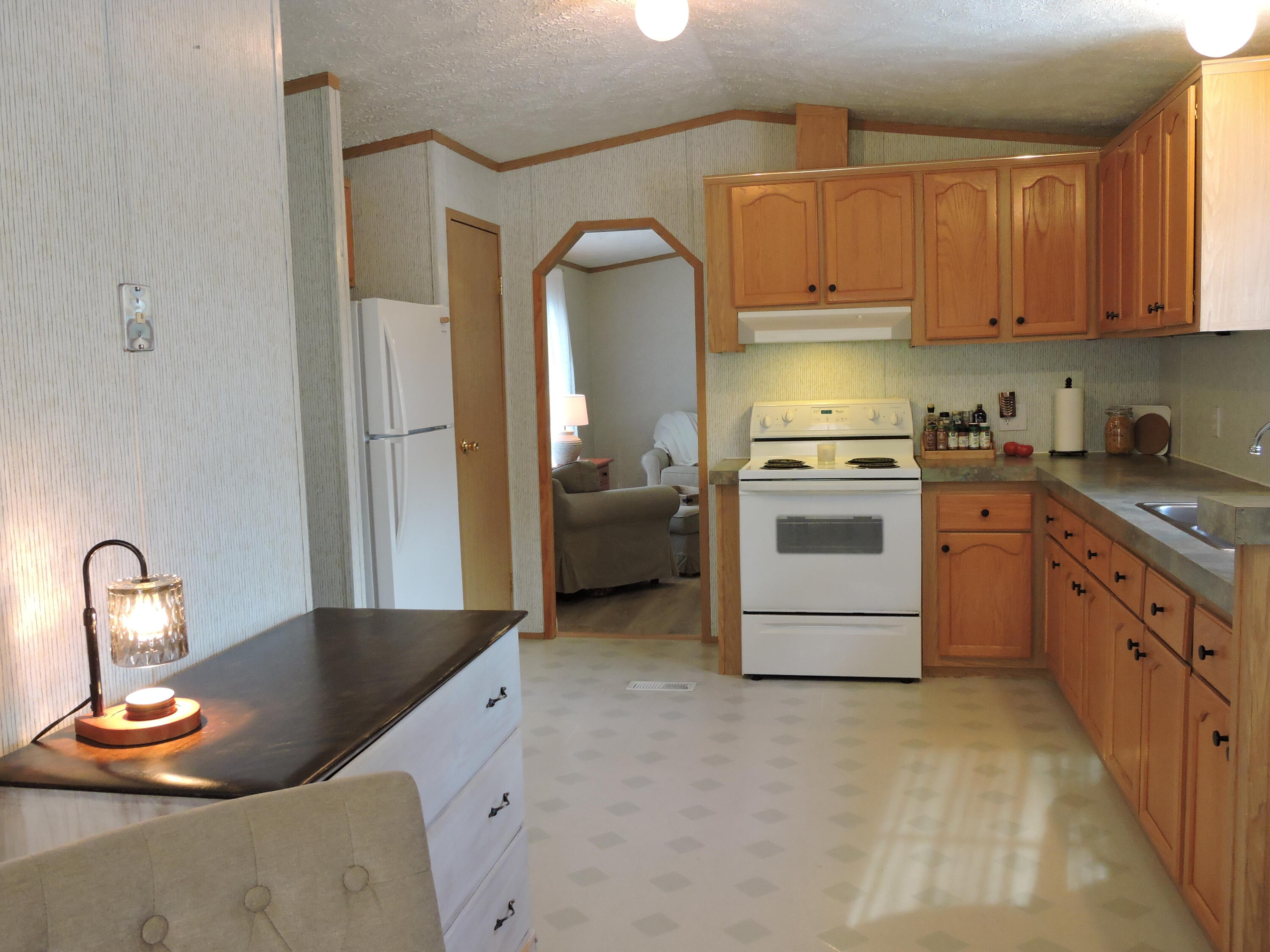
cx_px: 635
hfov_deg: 60.0
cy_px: 476
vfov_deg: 46.8
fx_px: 1101
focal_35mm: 30
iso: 400
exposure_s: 1/25
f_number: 3.5
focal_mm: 5.4
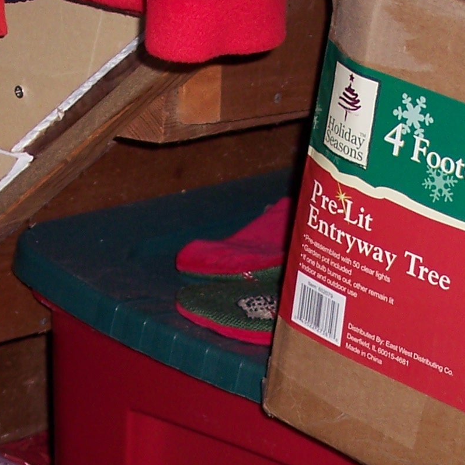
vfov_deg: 10.3
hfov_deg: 10.6
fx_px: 2508
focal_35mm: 165
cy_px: 621
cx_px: 135
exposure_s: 1/60
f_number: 3.4
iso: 100
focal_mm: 10.7
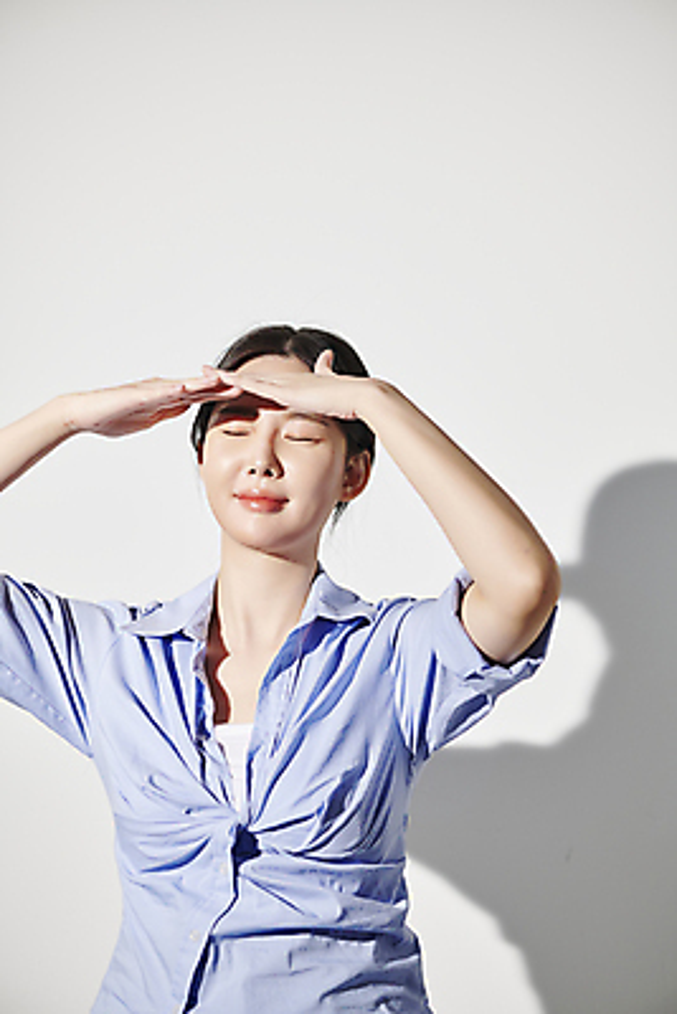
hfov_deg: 13.1
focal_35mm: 105
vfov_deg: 19.4
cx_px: 338
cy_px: 507
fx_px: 2959
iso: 400
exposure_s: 1/100
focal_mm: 105
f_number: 5.6
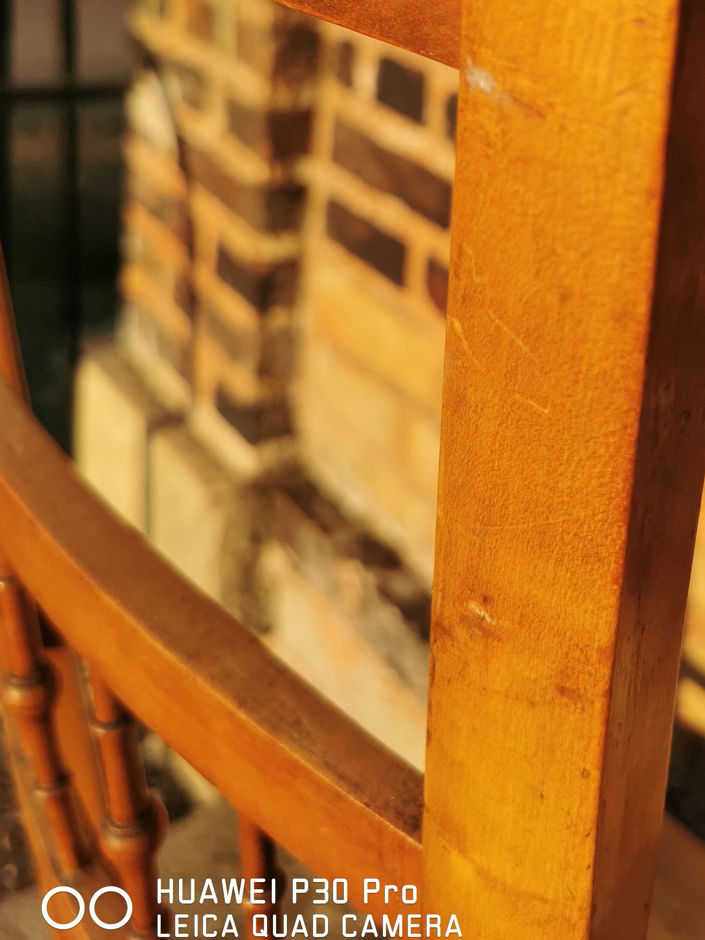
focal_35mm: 45
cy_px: 183
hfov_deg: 31.3
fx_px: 1222
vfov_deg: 40.3
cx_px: 570
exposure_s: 1/2639
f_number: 1.6
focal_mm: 5.56
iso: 50
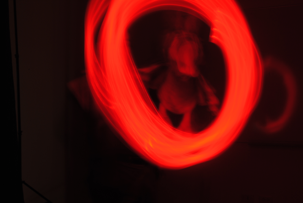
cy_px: 102
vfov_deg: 29.9
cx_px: 152
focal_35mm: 45
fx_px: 379
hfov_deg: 43.6
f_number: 16
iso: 200
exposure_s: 15
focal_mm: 30
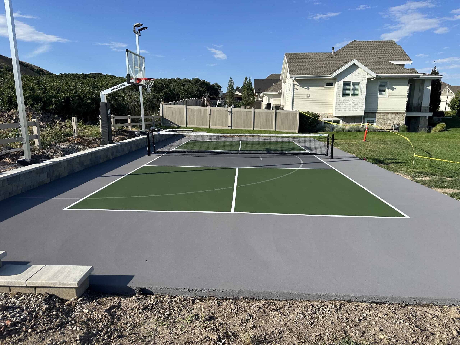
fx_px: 319
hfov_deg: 71.6
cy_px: 172
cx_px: 230
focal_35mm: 24
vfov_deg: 56.8
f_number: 1.78
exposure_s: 1/4348
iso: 80
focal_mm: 6.86
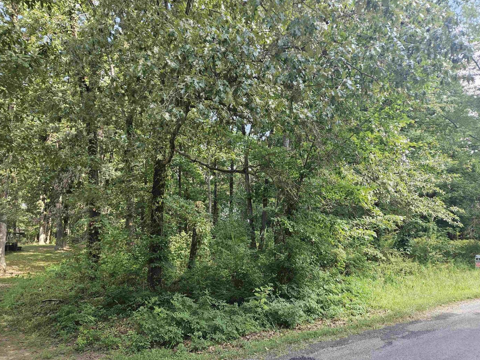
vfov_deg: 56.8
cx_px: 236
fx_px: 333
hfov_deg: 71.6
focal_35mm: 24
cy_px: 185
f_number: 1.8
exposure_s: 1/180
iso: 40
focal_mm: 5.4
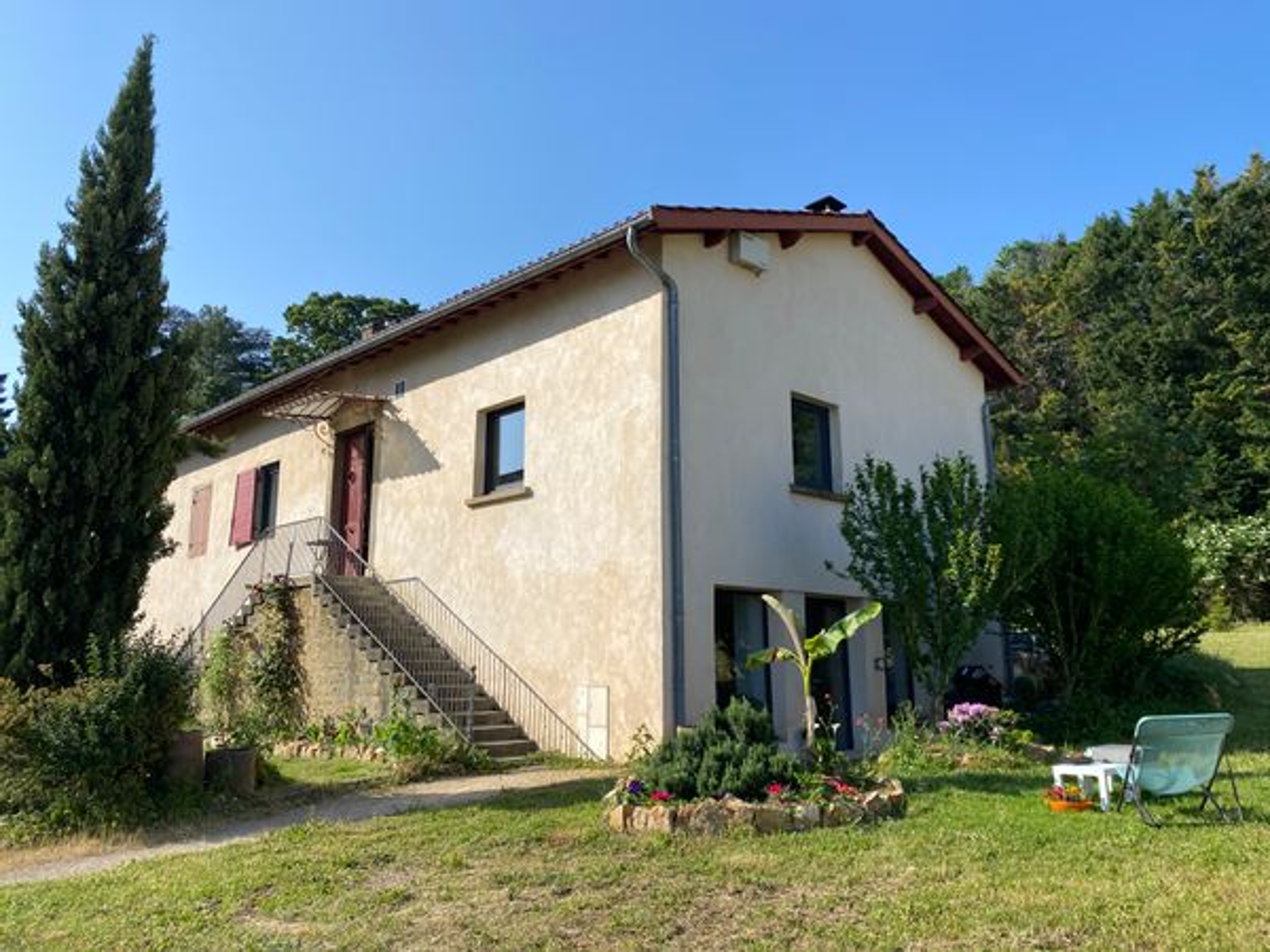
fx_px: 954
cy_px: 476
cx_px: 635
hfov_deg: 67.3
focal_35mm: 26
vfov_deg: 53.1
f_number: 1.8
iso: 32
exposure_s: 1/2755
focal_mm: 4.25
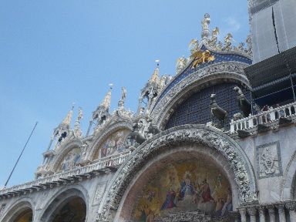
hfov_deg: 54.0
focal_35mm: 34
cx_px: 148
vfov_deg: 41.8
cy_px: 111
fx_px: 291
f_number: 4.6
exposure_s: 1/200
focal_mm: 6.1
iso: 50
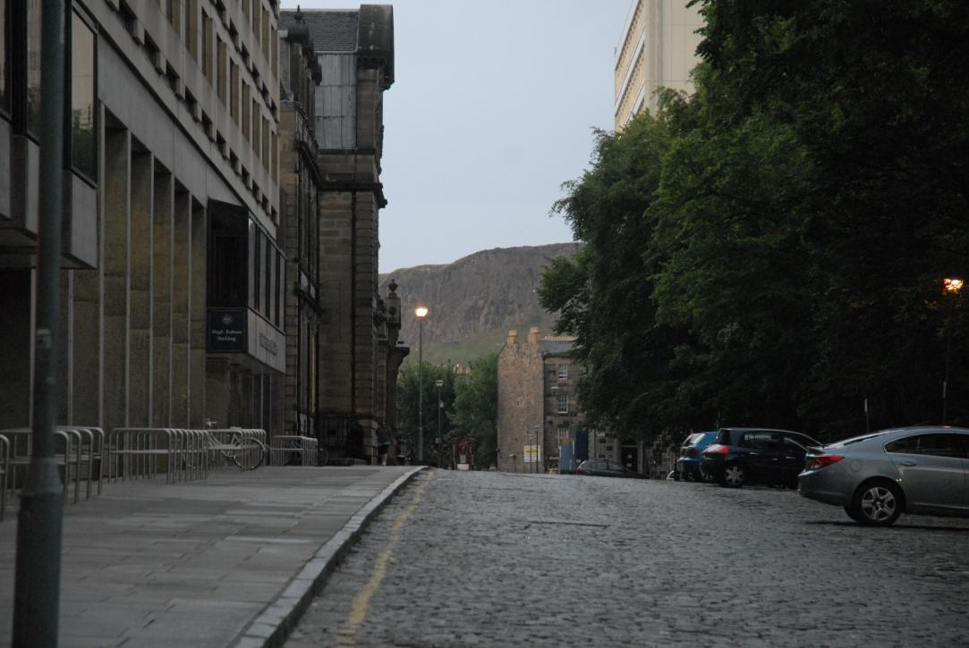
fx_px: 2830
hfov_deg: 19.4
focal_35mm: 105
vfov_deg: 13.1
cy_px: 324
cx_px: 484
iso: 1100
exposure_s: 1/60
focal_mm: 70
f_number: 4.5
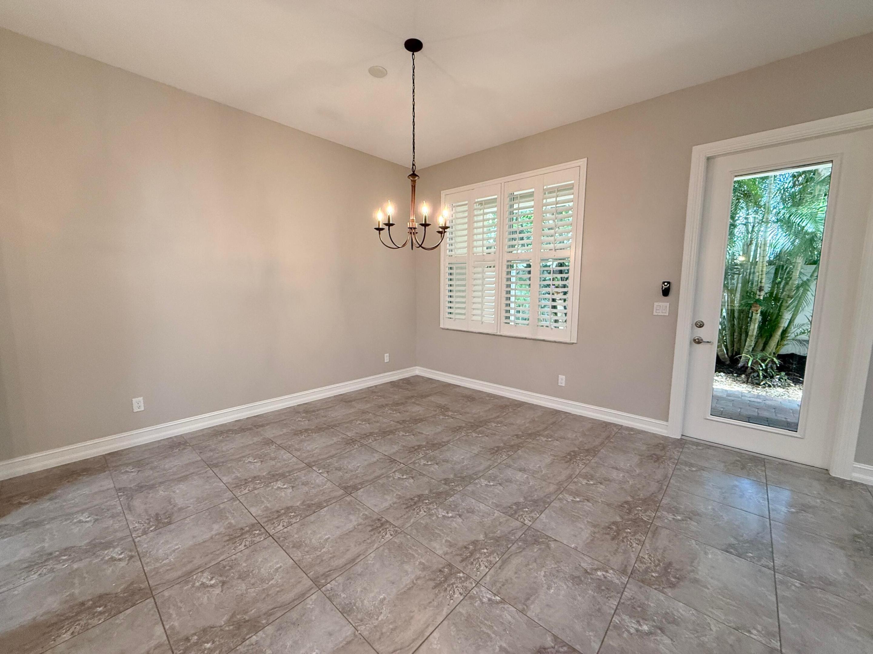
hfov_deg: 102.1
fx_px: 353
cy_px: 327
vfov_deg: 85.7
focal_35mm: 14
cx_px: 436
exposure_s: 1/120
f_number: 2.2
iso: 320
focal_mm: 2.22
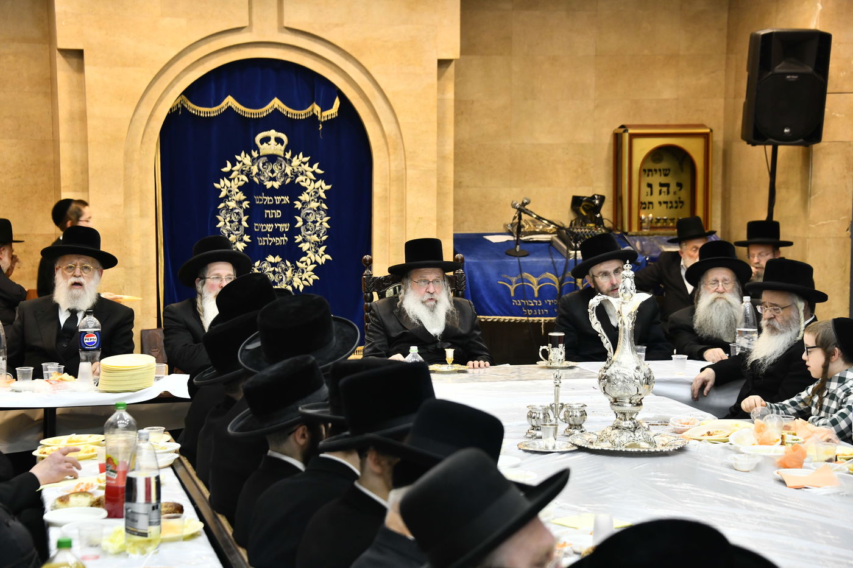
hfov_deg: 24.8
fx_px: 1943
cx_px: 426
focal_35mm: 82
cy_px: 284
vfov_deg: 16.6
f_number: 5.6
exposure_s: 1/125
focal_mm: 82
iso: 800
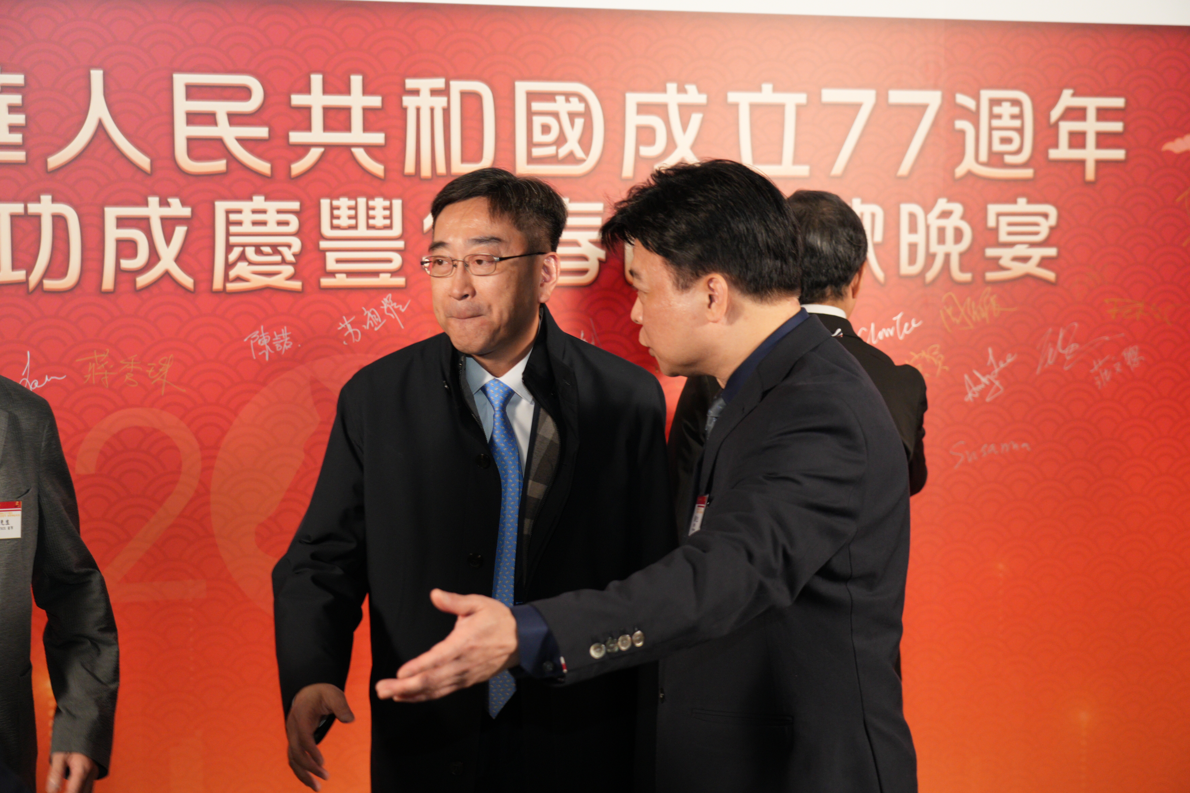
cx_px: 595
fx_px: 1851
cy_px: 396
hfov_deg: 35.6
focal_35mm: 56
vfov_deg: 24.2
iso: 2500
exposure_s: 1/200
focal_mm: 56
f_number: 4
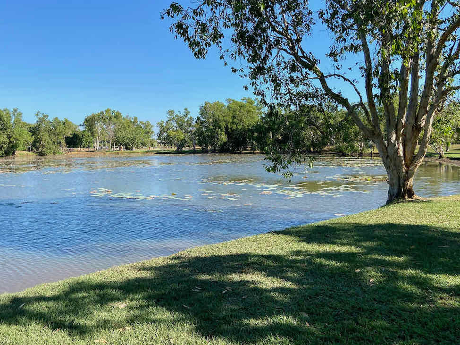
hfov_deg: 56.8
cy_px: 144
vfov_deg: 44.0
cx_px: 212
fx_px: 425
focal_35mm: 32
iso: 32
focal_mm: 4.25
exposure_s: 1/1701
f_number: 1.8
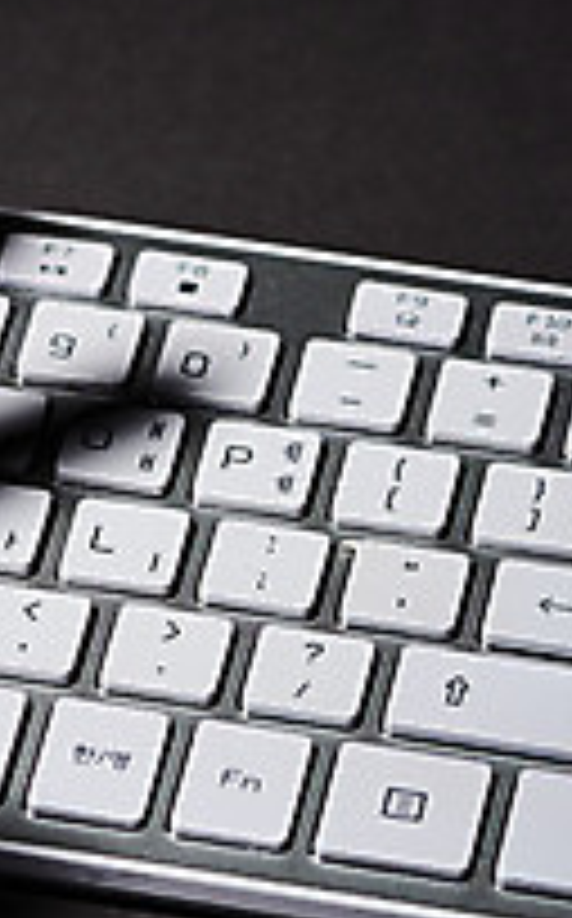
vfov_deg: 6.7
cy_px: 360
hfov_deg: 4.1
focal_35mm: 315
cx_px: -205
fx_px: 7879
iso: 100
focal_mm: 105
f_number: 7.1
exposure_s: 1/125
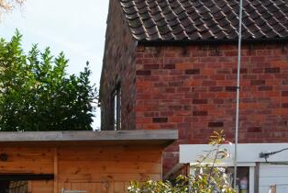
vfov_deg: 19.4
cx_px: 27
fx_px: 510
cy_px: 267
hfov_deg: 30.1
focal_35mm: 64
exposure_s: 1/320
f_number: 9
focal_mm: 13
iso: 400
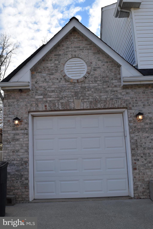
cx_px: 76
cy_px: 114
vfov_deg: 53.1
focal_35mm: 36
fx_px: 229
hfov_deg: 36.9
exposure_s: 1/400
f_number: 10
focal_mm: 24
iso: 200
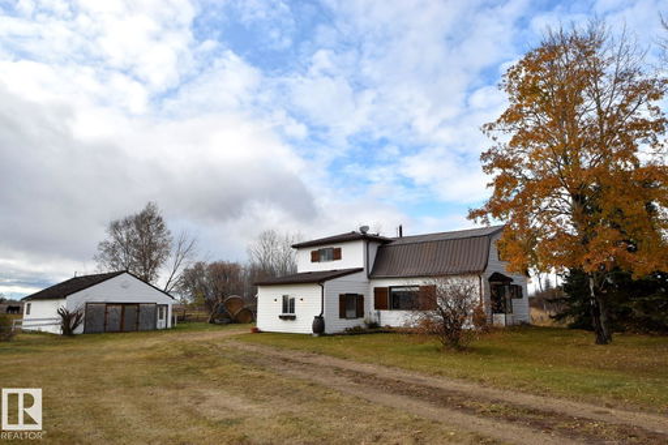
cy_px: 222
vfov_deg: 56.1
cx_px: 334
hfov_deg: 77.3
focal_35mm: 22
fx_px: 417
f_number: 9
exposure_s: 1/320
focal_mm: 15
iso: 200
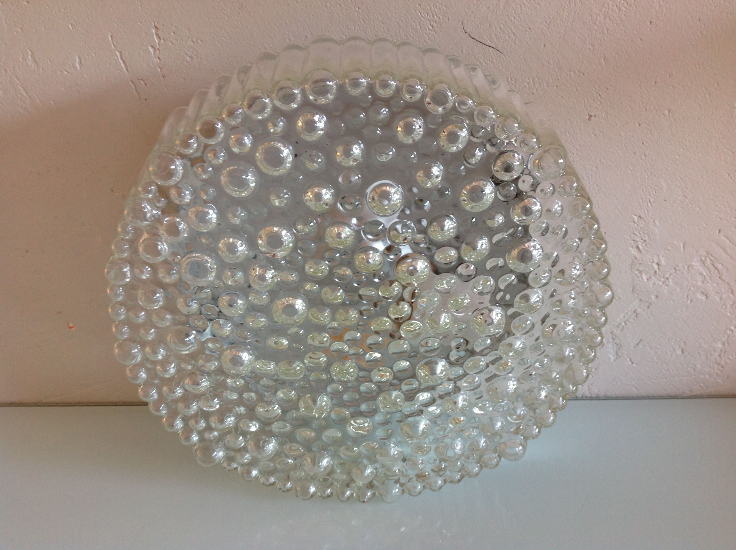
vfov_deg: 40.6
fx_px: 743
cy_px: 275
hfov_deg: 52.7
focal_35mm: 35
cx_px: 368
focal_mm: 4.28
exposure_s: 1/15
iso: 64
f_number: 2.4
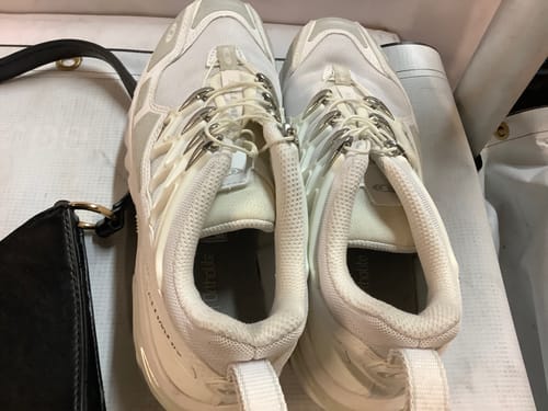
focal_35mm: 31
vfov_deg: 45.4
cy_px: 206
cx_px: 274
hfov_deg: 58.4
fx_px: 491
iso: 160
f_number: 2.4
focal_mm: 3.3
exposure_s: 1/50
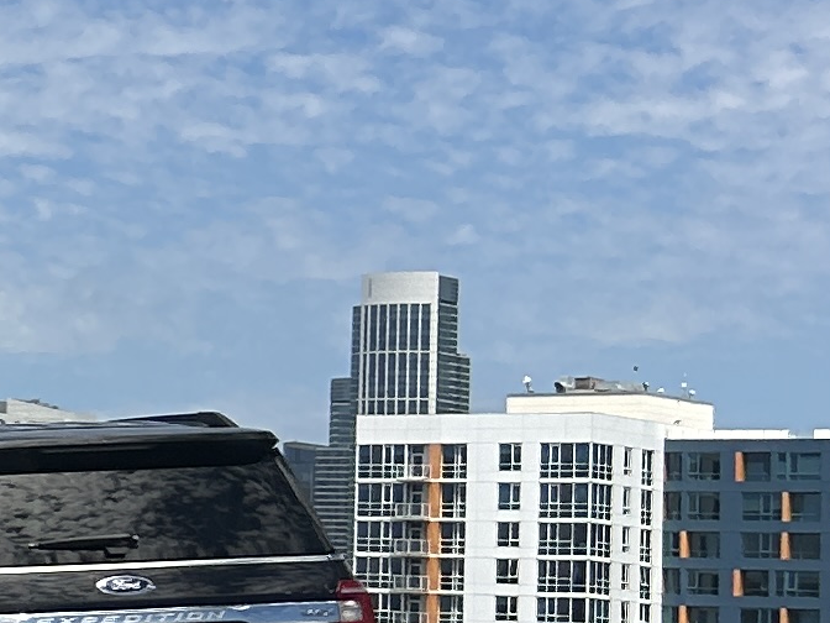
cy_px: 389
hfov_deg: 10.4
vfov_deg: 9.5
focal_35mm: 156
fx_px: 3740
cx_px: -1345
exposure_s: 1/3968
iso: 50
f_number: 1.5
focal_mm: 5.7
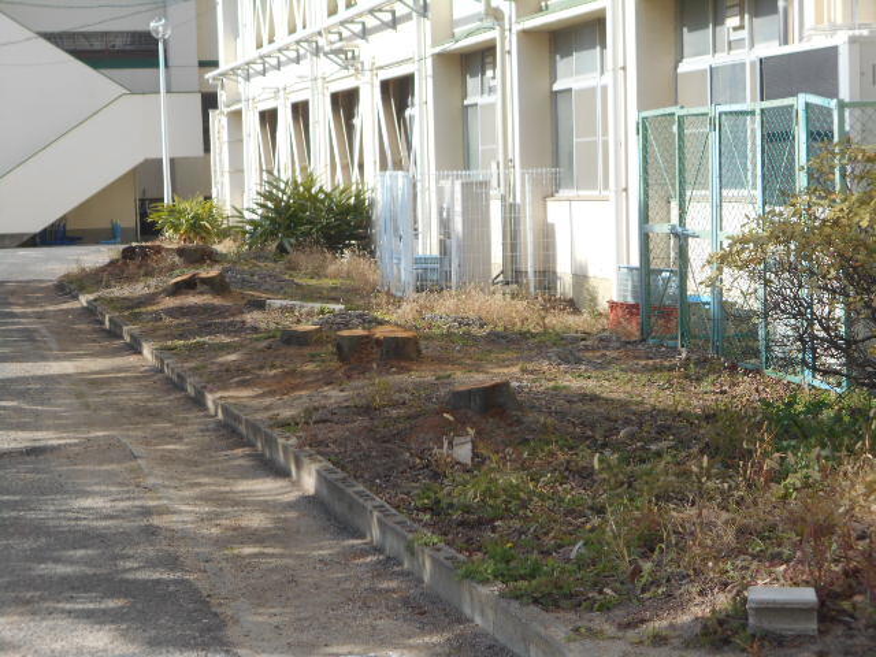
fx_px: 1923
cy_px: 328
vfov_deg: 19.4
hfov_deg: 25.7
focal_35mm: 76
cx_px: 438
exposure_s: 1/250
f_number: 5.8
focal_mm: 13.5
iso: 80
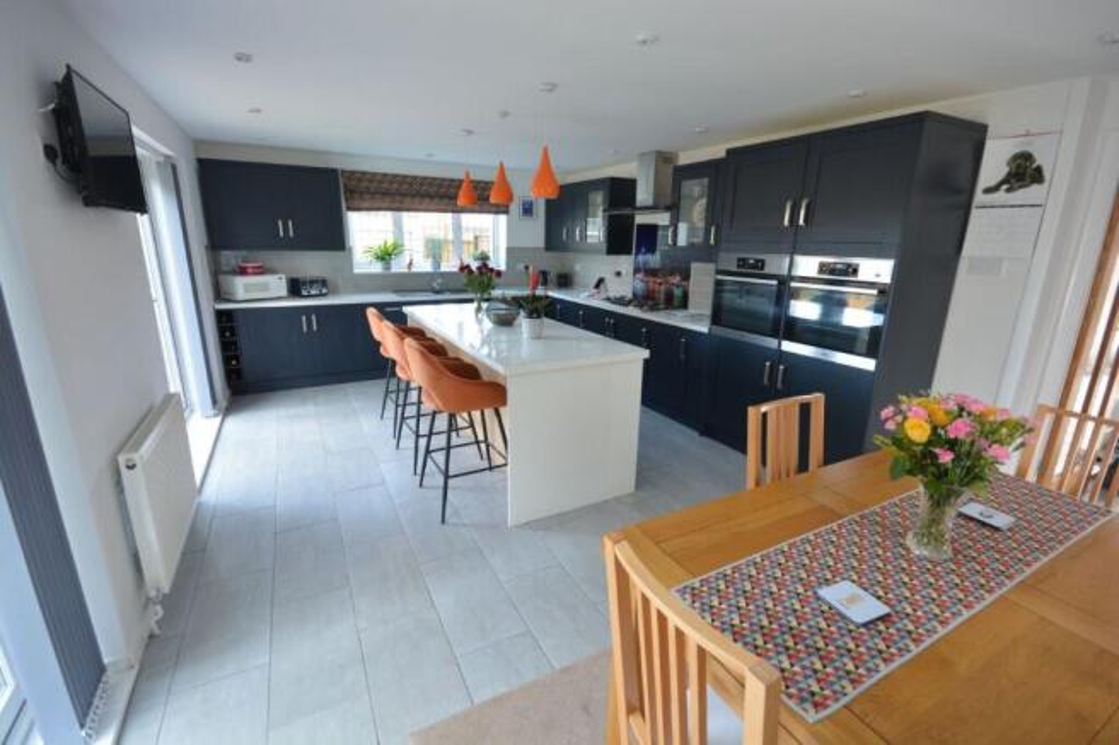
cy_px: 372
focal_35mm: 15
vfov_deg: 77.3
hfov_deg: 100.4
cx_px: 560
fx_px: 466
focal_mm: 10
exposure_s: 1/10
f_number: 8
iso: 400
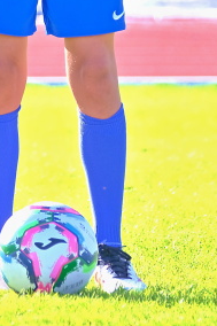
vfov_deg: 4.8
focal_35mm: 427
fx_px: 3865
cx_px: 32
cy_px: -74
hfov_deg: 3.2
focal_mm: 115
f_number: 2.8
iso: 320
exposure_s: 1/500
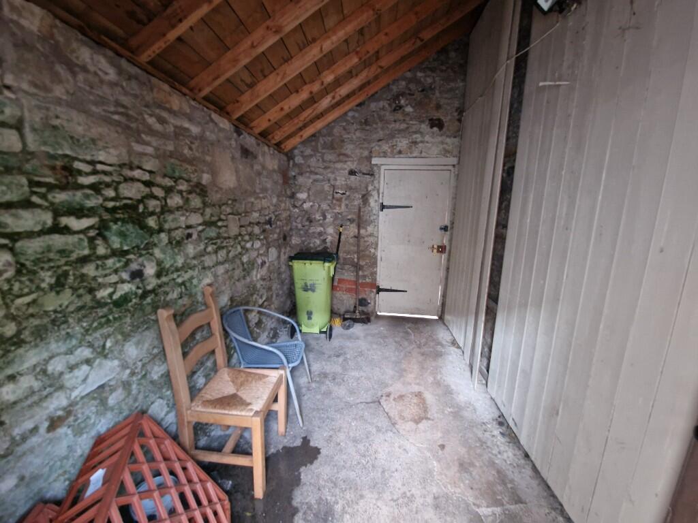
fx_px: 262
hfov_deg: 106.2
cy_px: 262
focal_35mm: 13
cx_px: 349
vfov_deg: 89.9
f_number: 2.2
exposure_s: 1/24
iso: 800
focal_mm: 2.2
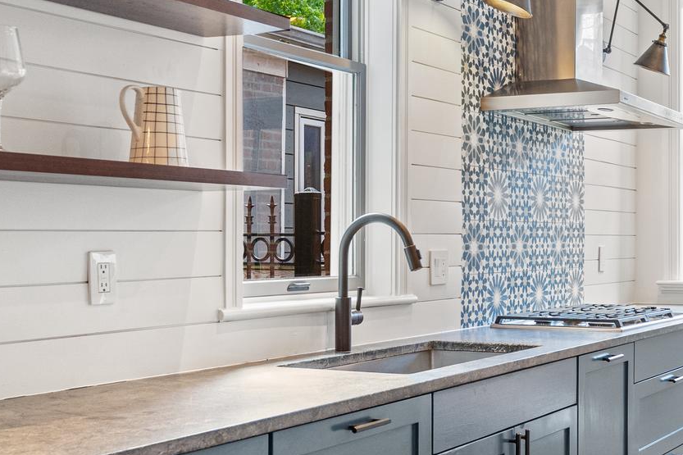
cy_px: 230
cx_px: 546
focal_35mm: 59
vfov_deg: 23.0
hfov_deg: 33.0
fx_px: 1119
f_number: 5.6
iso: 800
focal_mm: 24
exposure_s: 1/20
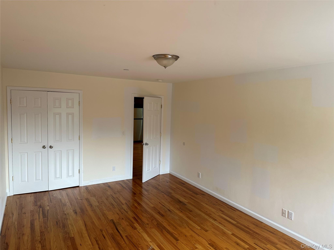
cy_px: 125
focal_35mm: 24
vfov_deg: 56.8
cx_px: 167
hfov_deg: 71.6
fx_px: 232
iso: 125
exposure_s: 1/121
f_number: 1.78
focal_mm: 6.86
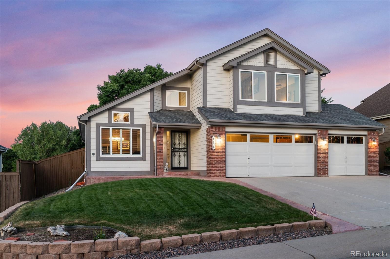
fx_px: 346
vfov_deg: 41.0
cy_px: 130
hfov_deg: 58.8
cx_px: 195
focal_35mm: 32
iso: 400
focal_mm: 32
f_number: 8
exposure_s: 1/6
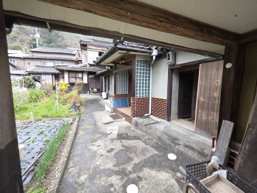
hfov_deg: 106.2
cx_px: 128
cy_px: 96
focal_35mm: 13
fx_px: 97
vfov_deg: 89.9
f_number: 1.9
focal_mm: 2.2
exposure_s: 1/50
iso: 64
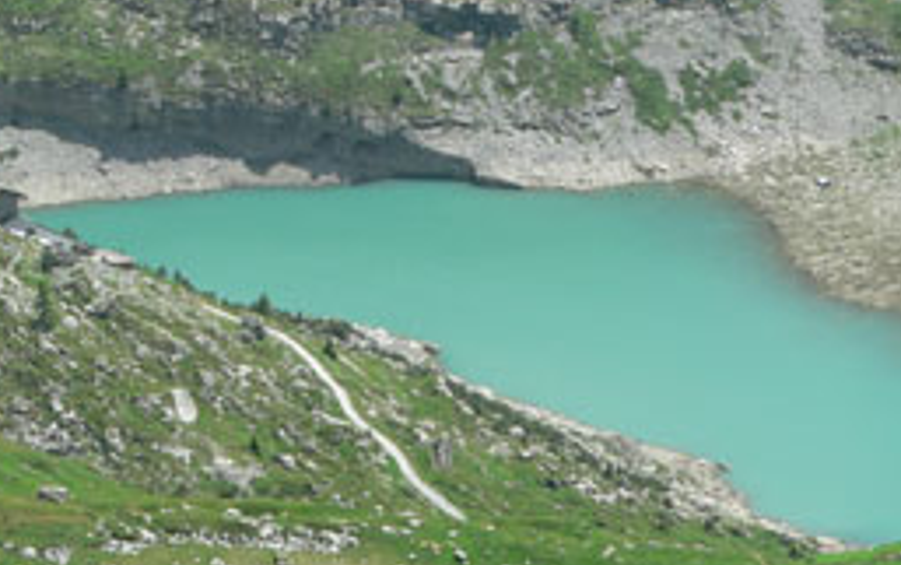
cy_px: 260
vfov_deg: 8.4
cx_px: 540
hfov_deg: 13.4
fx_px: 3833
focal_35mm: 156
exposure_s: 1/400
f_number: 4
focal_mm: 14.1
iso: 80
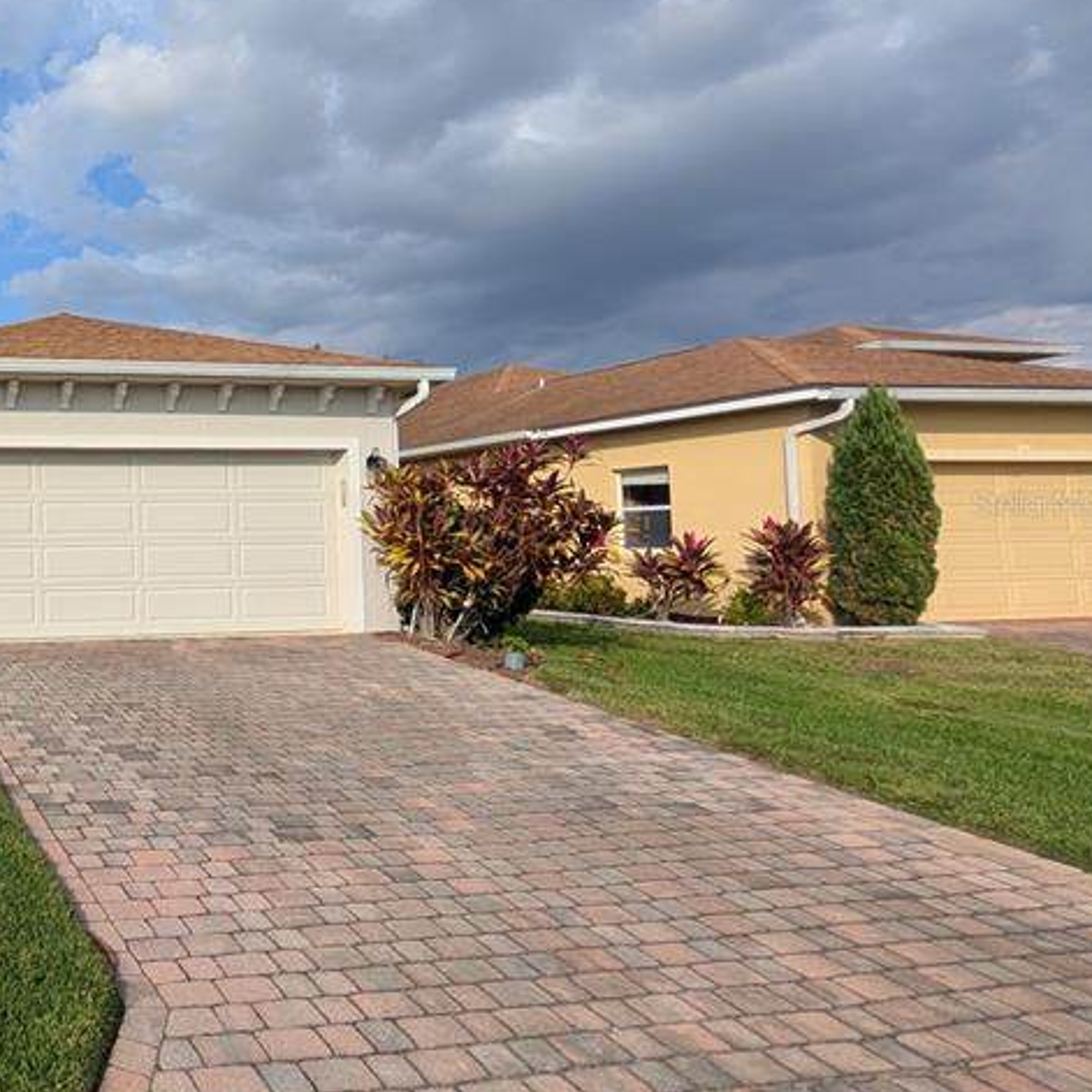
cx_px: -70
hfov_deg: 49.9
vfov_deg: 67.2
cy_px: 503
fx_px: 821
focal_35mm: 23
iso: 51
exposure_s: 1/2252
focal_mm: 2.02
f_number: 1.7
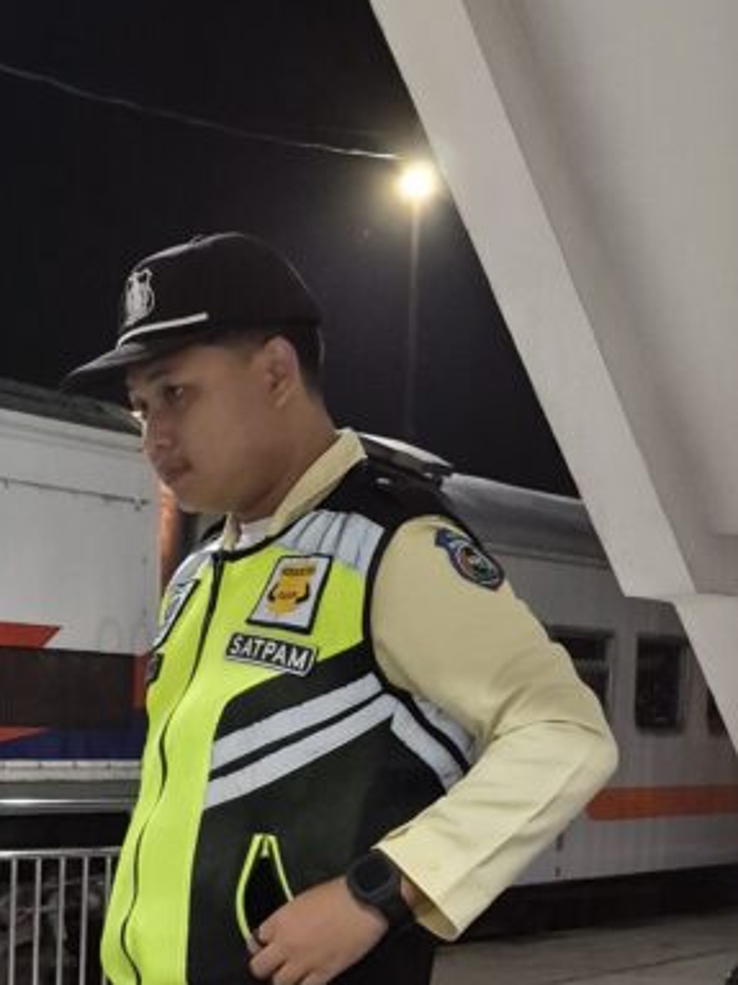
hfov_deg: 17.3
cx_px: -105
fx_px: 2332
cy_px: 912
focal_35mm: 82
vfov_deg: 23.1
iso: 1000
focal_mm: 5.4
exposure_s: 1/100
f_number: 1.8
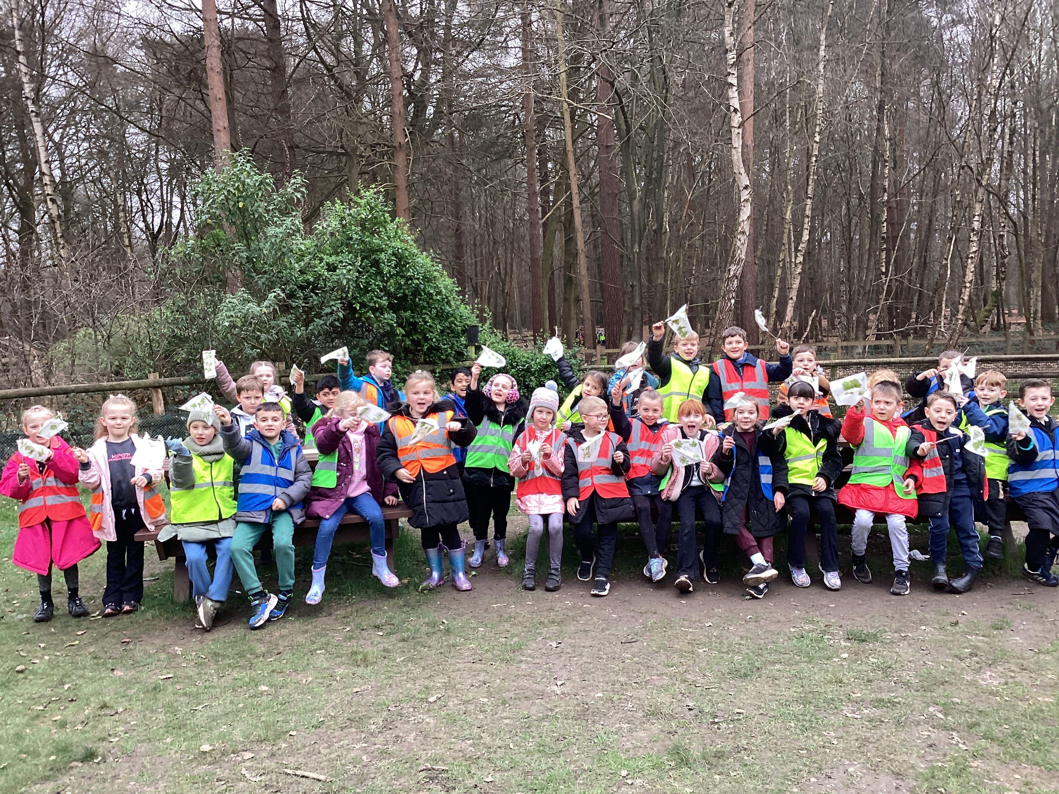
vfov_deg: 45.4
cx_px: 530
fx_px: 948
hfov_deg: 58.4
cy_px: 397
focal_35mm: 31
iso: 80
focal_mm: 3.3
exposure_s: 1/120
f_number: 2.4
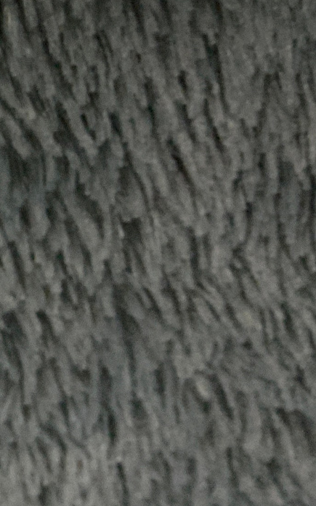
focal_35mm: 113
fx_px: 1557
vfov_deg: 18.3
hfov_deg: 9.5
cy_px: 132
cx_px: -569
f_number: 1.8
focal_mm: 3
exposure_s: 1/100
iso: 64
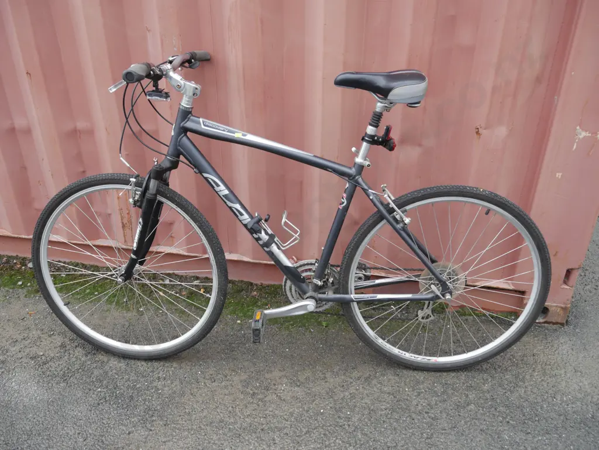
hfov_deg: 59.9
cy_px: 225
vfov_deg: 46.8
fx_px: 519
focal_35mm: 30
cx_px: 300
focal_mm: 15
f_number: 4.5
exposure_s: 1/160
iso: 200
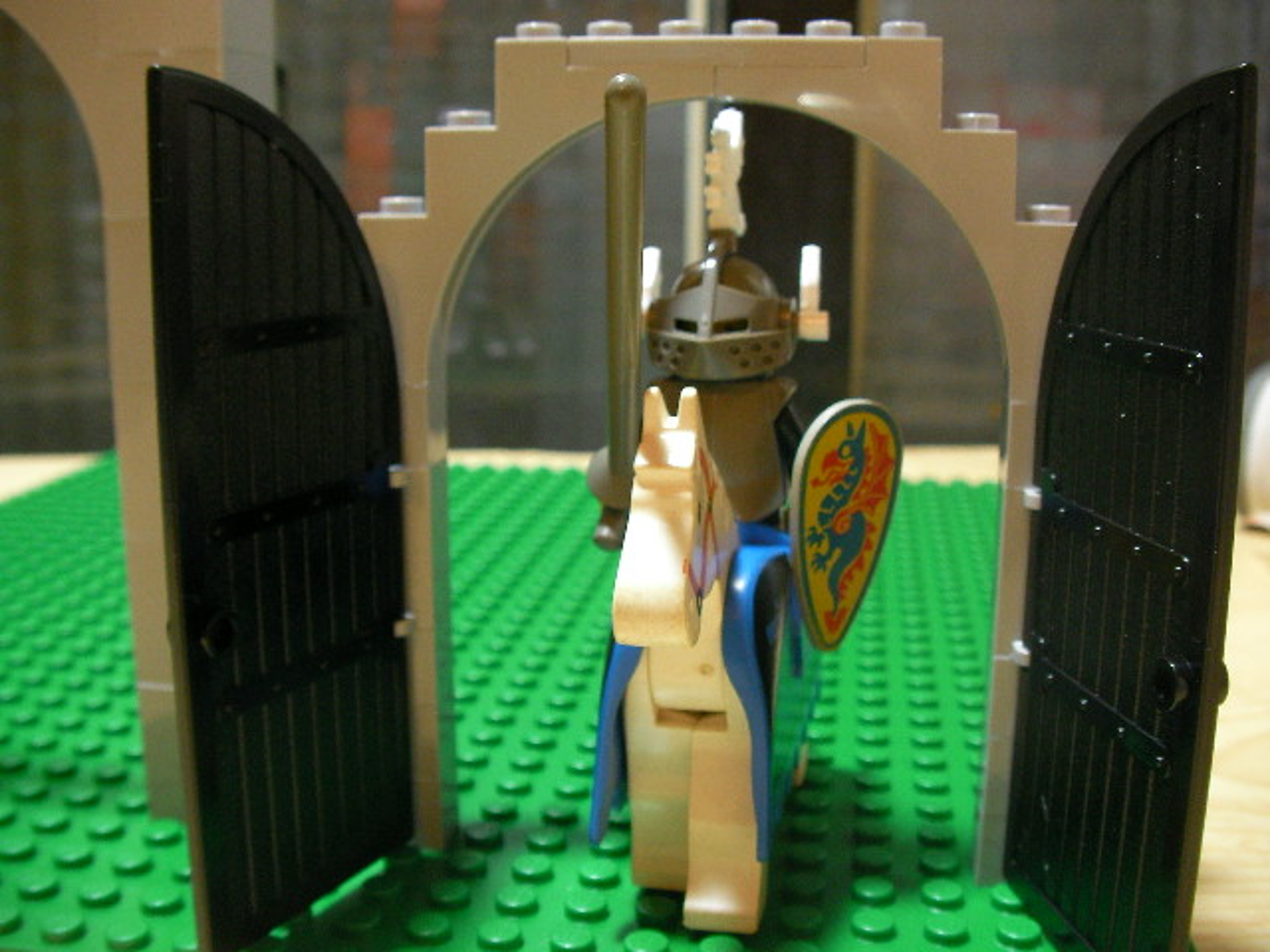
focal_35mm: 38
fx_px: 1394
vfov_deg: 37.7
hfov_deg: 49.0
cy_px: 476
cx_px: 635
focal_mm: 6.3
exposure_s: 1/7.1
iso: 200
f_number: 3.5
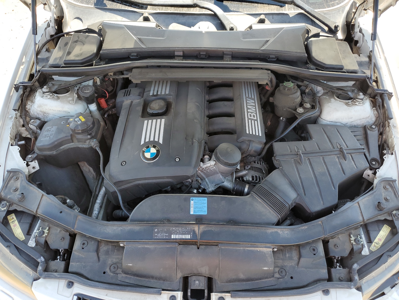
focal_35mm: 26
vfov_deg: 53.1
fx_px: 300
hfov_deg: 67.3
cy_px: 150
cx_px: 200
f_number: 1.5
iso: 50
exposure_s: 1/323
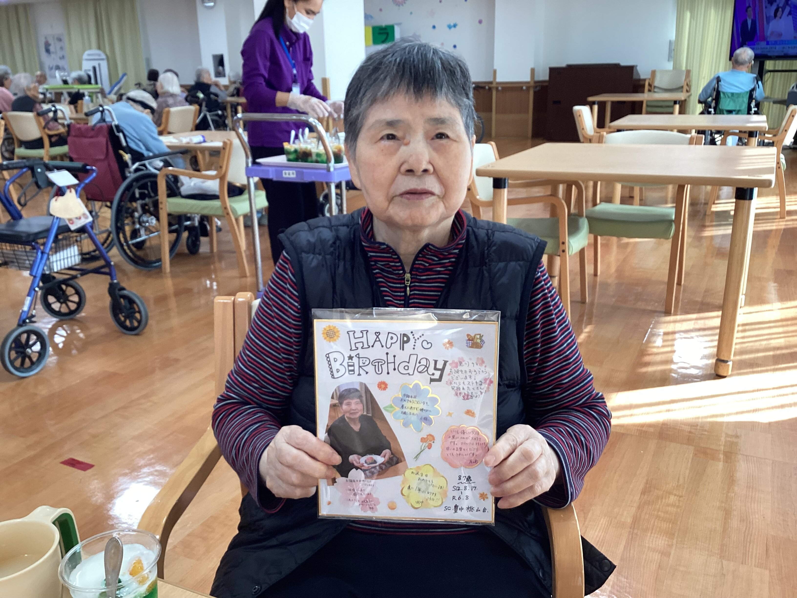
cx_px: 398
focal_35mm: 31
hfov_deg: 58.4
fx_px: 714
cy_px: 299
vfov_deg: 45.4
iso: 100
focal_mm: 3.3
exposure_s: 1/100
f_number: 2.4
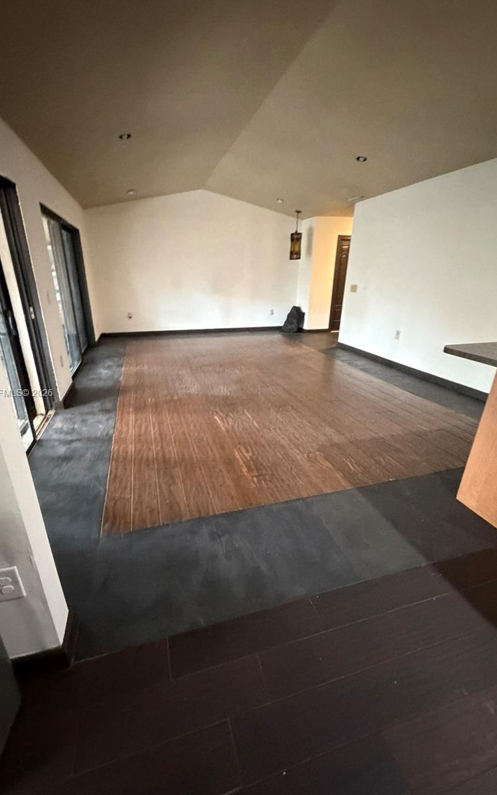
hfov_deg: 74.7
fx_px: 325
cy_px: 394
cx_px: 230
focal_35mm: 15
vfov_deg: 101.5
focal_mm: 2.22
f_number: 2.2
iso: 1000
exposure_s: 1/40
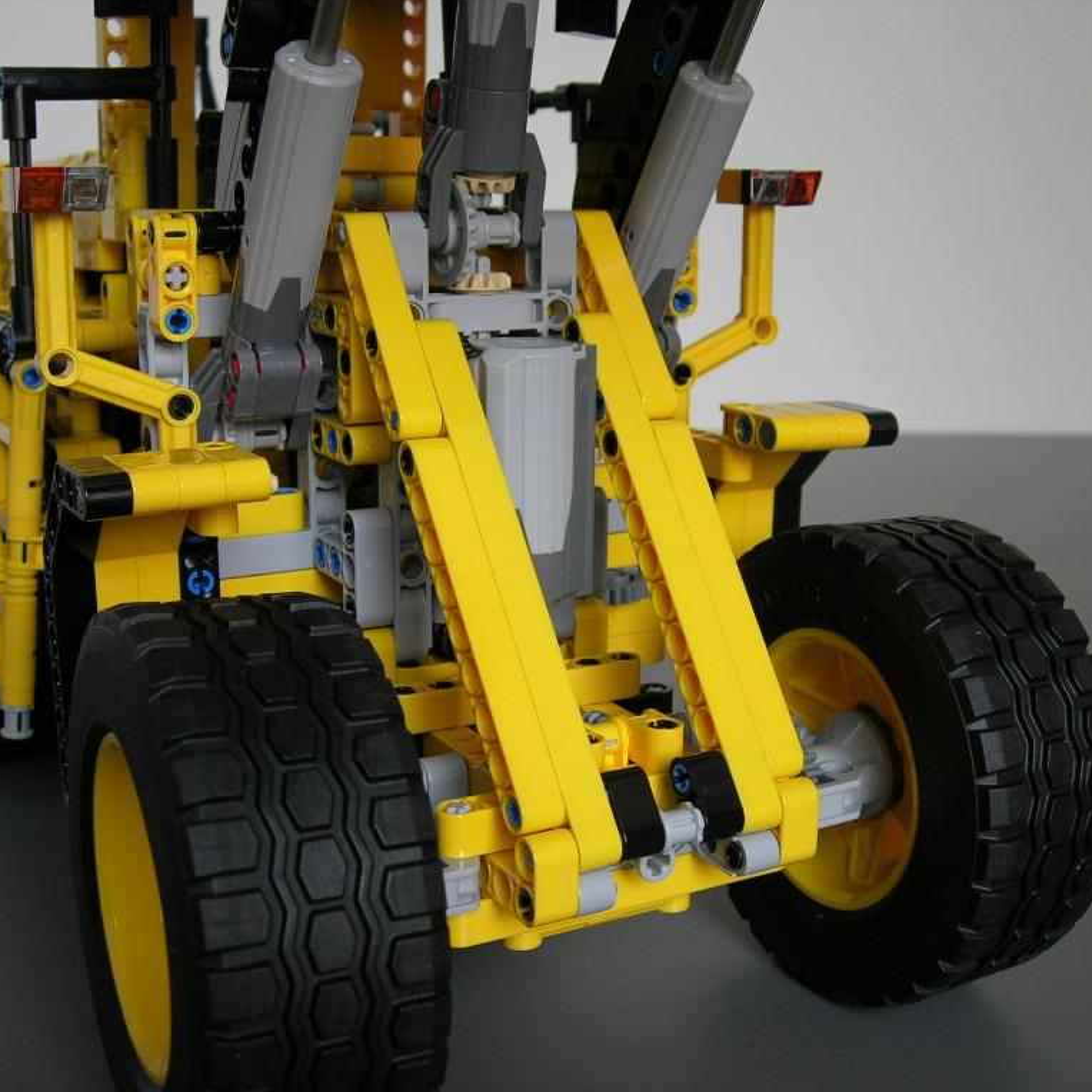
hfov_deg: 37.5
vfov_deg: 37.6
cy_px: 545
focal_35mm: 45
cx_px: 583
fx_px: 1606
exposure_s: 1/89.3
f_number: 2.8
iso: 64
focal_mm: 7.8
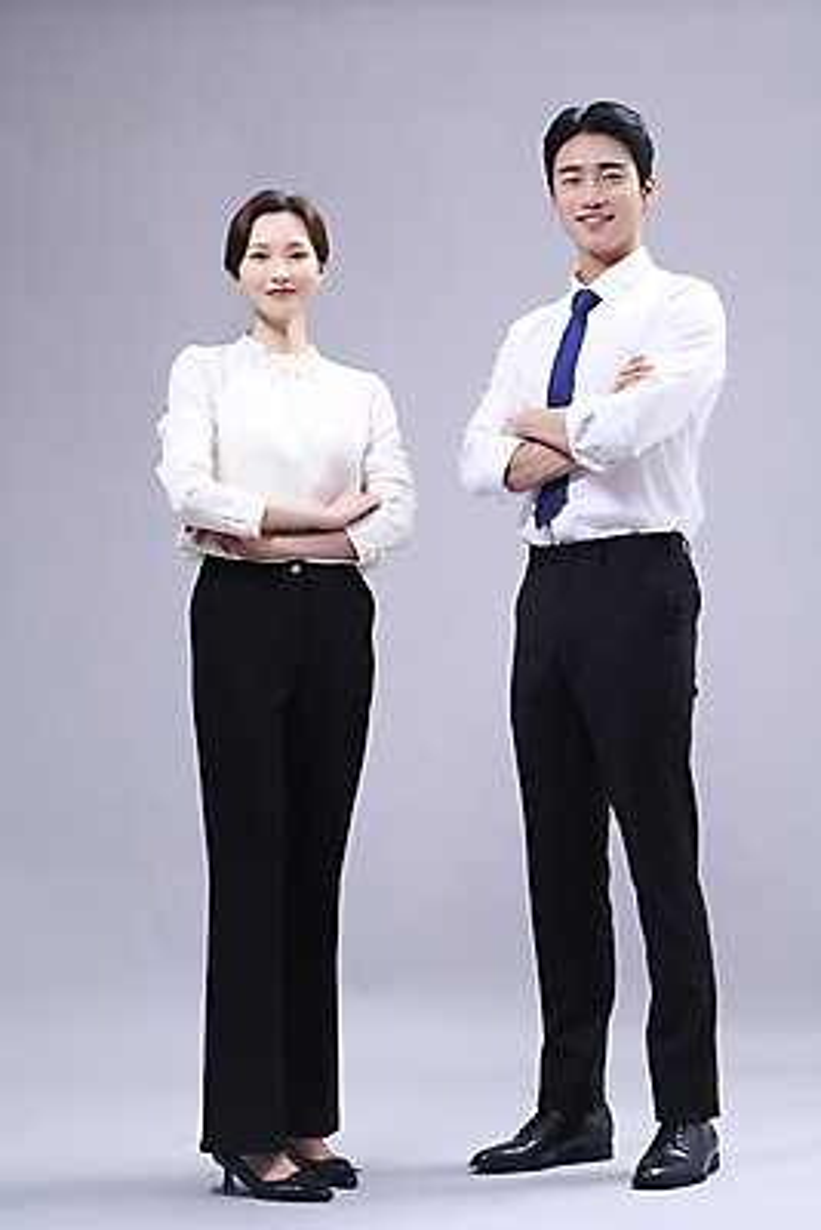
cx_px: 410
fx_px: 2392
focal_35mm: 70
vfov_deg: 28.8
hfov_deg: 19.5
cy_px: 615
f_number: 8
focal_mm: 70
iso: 160
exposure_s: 1/125
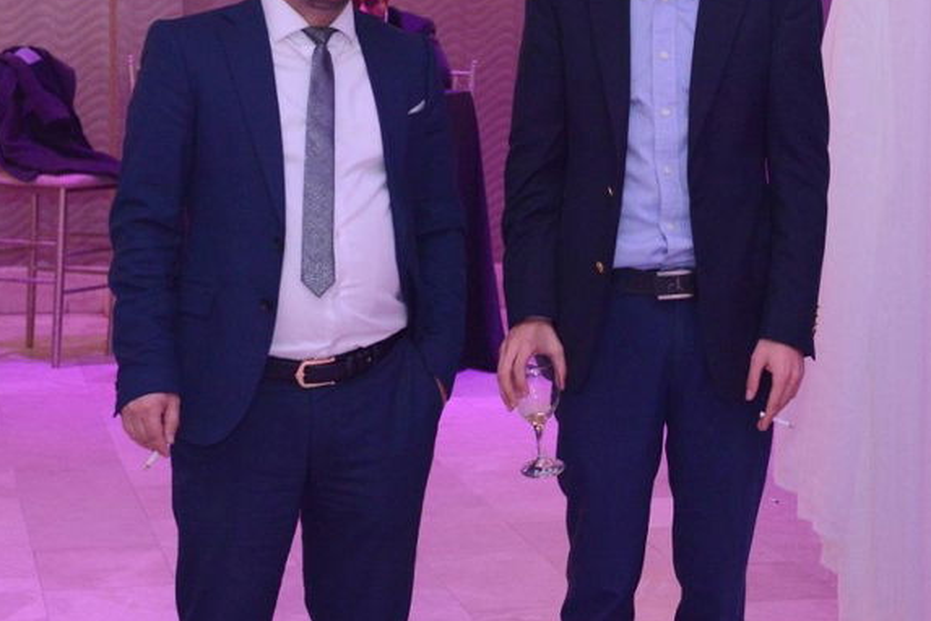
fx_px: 2586
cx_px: 694
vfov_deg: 13.6
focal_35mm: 100
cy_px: 154
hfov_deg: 20.3
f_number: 5
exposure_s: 1/60
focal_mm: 56
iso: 4000
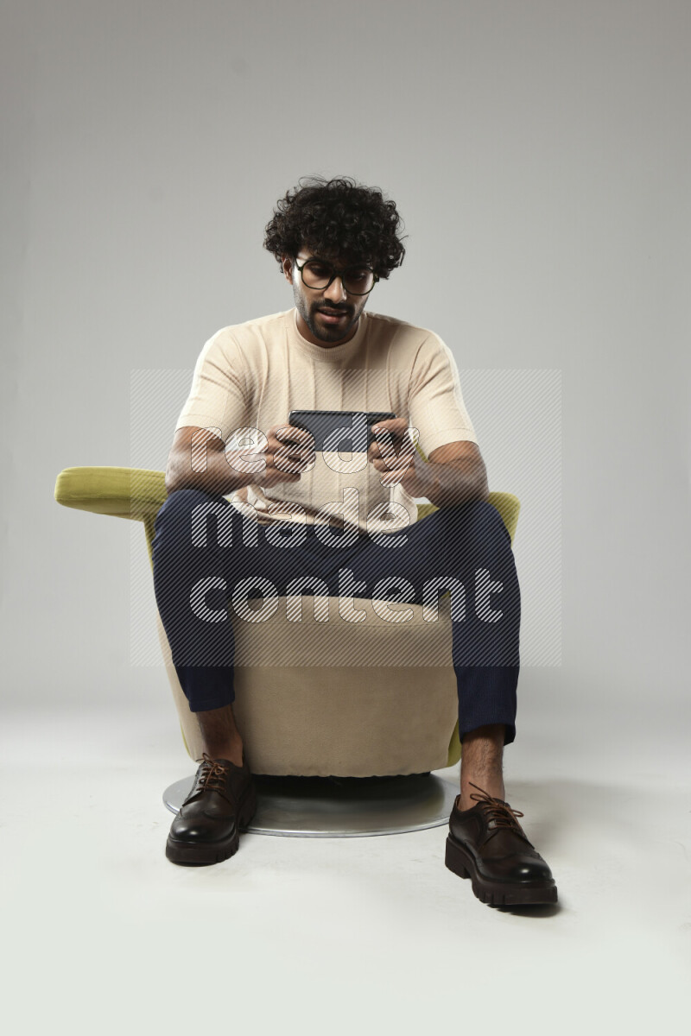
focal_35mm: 38
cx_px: 346
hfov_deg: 35.1
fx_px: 1094
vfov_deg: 50.7
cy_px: 518
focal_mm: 38
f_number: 5.6
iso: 400
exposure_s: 1/125
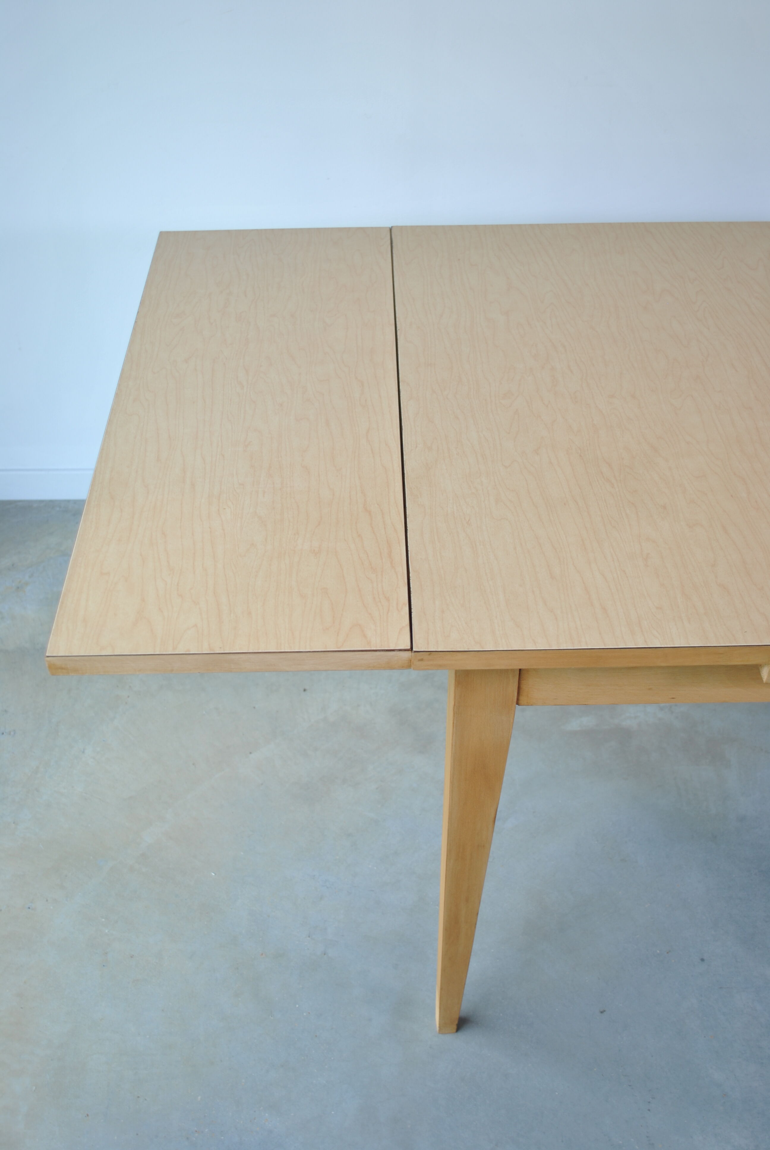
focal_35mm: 36
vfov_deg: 53.1
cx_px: 385
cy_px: 575
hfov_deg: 37.0
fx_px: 1152
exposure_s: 1/40
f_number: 4
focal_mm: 24
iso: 100
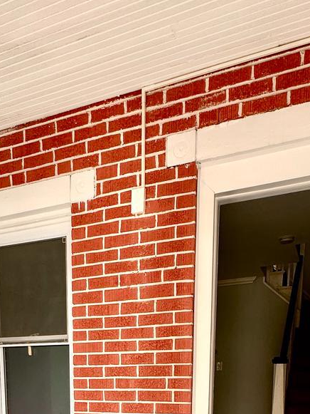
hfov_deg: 38.4
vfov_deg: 39.8
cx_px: 116
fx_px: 442
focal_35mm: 37
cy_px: 466
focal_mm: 2.22
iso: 50
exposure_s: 1/99
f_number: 2.2
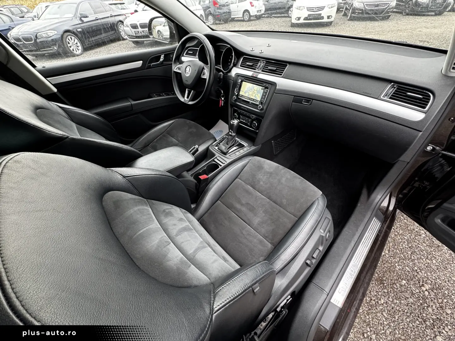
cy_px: 170
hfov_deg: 102.1
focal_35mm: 14
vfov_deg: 85.7
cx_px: 228
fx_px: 184
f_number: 2.2
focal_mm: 2.22
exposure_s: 1/99
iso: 250
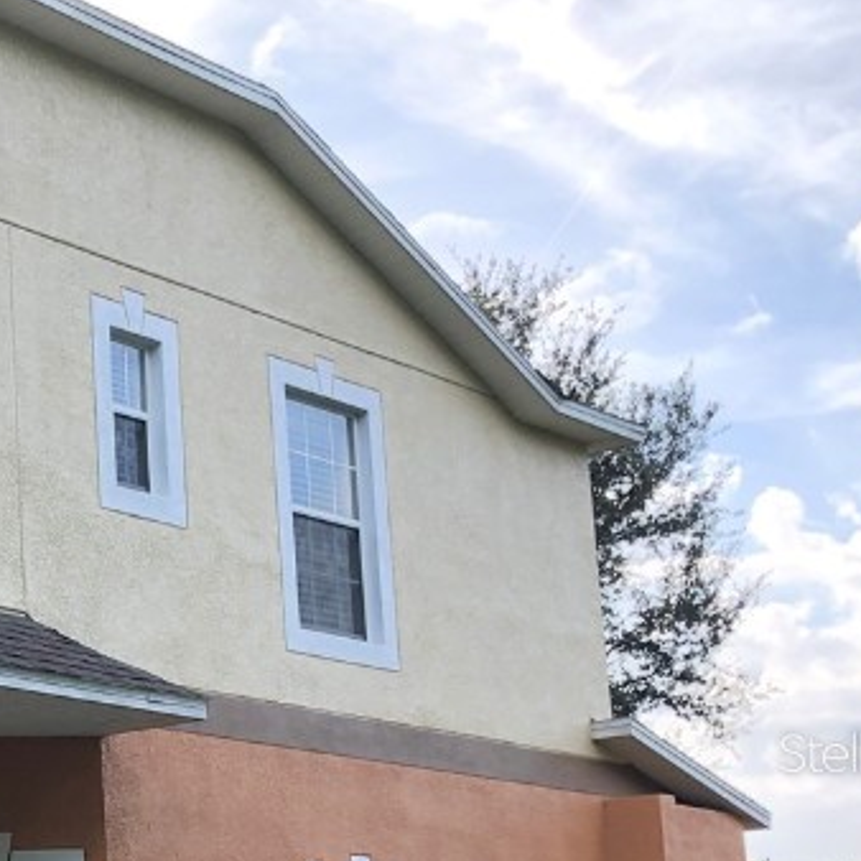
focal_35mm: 75
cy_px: 751
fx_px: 2111
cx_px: -285
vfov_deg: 22.6
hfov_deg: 20.8
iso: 20
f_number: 1.8
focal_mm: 4
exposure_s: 1/558
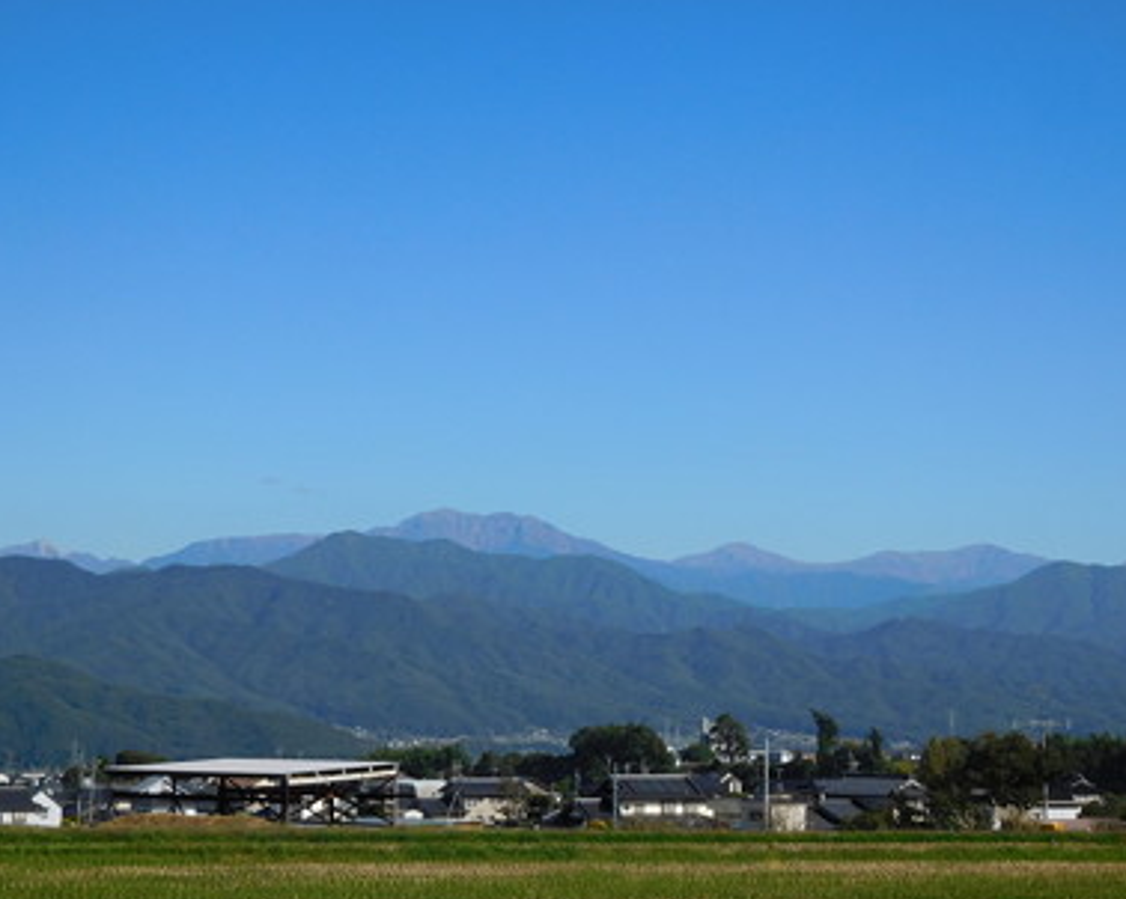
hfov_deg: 29.6
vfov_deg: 23.8
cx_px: 569
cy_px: 491
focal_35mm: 64
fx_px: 2132
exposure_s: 1/1250
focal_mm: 9.8
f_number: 4.2
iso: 125
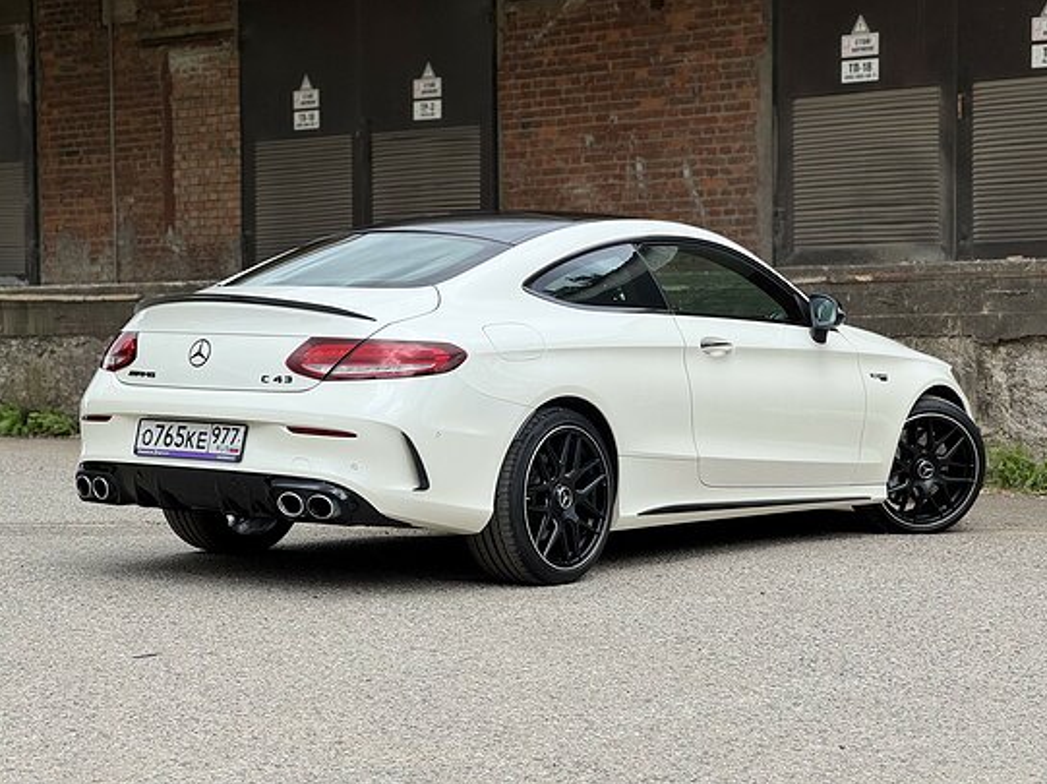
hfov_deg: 25.0
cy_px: 389
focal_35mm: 78
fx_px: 2358
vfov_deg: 18.9
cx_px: 528
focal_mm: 9
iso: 25
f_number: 2.8
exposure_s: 1/442
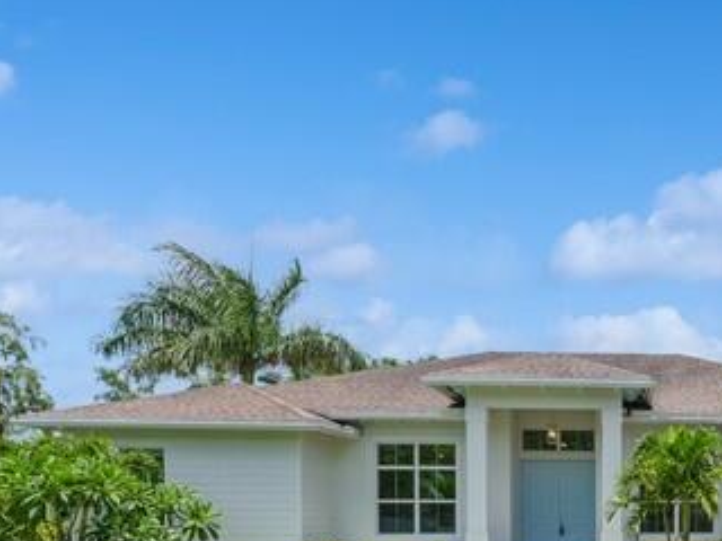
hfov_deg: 45.3
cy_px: 518
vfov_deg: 36.4
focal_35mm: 36
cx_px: 681
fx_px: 751
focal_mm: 15
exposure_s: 1/400
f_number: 8
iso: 160
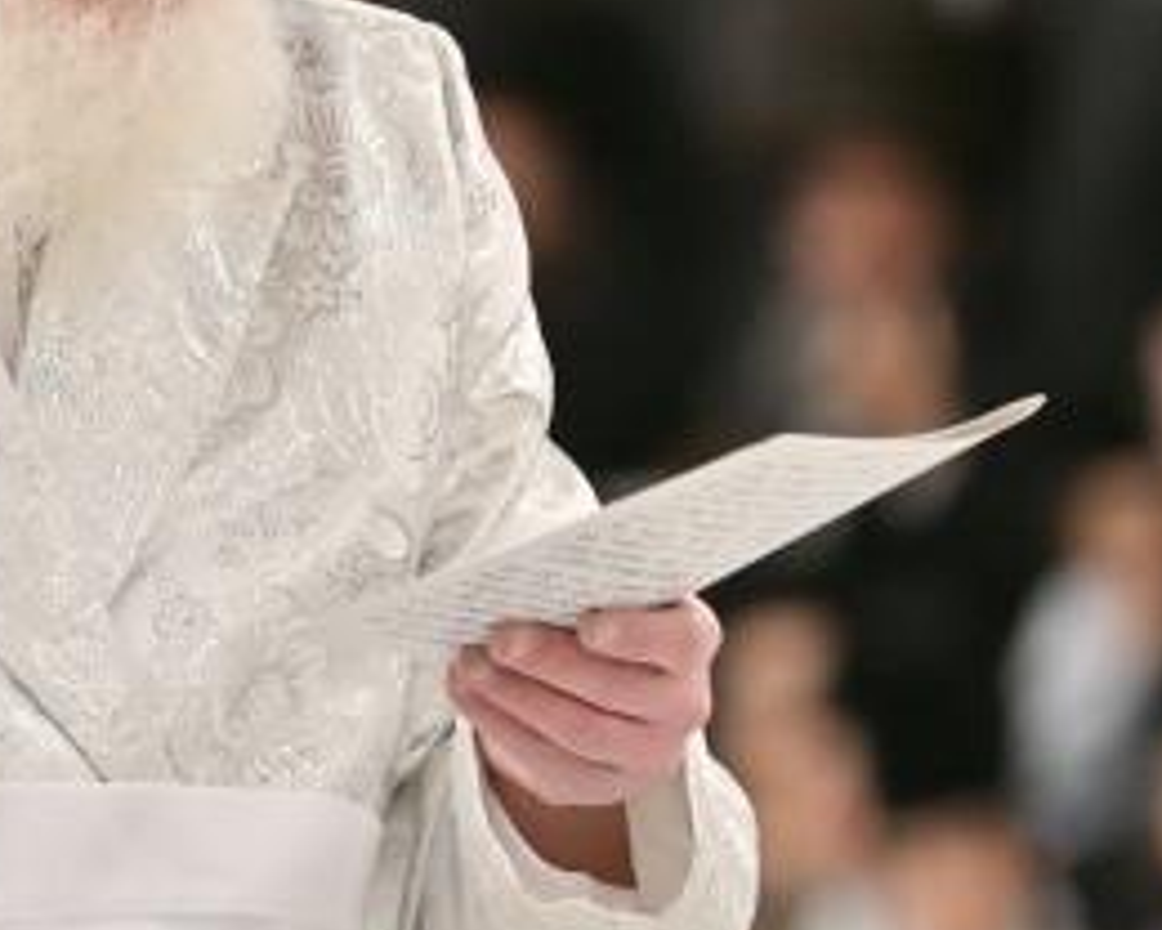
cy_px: 275
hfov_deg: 3.4
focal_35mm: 572
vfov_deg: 2.7
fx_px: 19671
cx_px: -139
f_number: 2.8
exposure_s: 1/500
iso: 400
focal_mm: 155
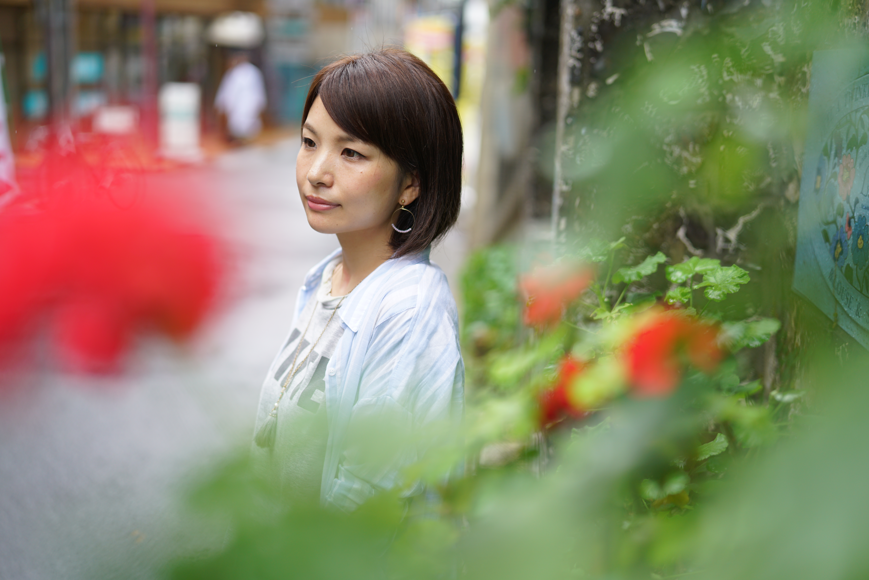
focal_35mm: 50
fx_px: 1207
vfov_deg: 27.0
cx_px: 434
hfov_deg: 39.6
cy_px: 290
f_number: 1.4
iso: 200
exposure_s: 1/1000
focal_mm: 50
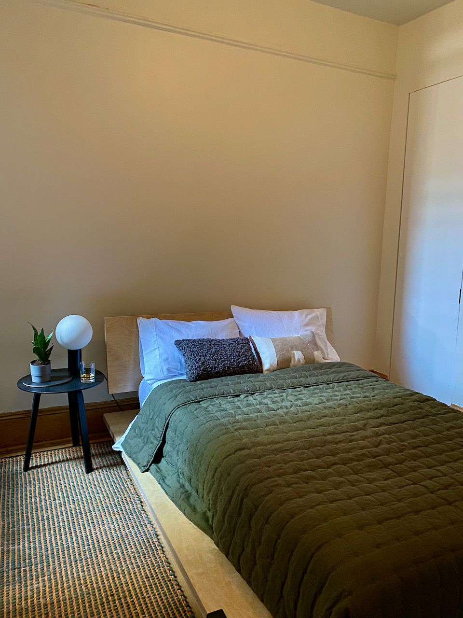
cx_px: 232
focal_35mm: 26
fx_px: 464
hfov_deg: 53.1
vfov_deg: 67.3
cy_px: 309
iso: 500
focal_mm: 4.25
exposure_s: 1/60
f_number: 1.8
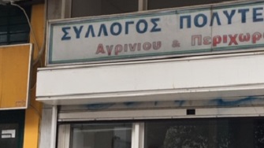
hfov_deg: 30.9
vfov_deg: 18.0
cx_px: 220
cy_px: 131
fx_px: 462
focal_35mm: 66
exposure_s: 1/452
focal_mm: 4.15
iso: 25
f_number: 2.2
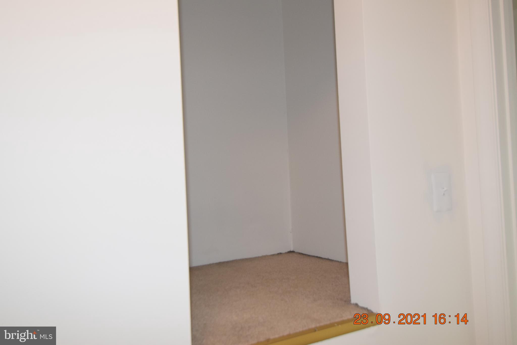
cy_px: 172
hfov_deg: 57.2
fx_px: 474
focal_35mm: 33
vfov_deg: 40.0
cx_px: 258
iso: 800
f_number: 5
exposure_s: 1/100
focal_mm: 22
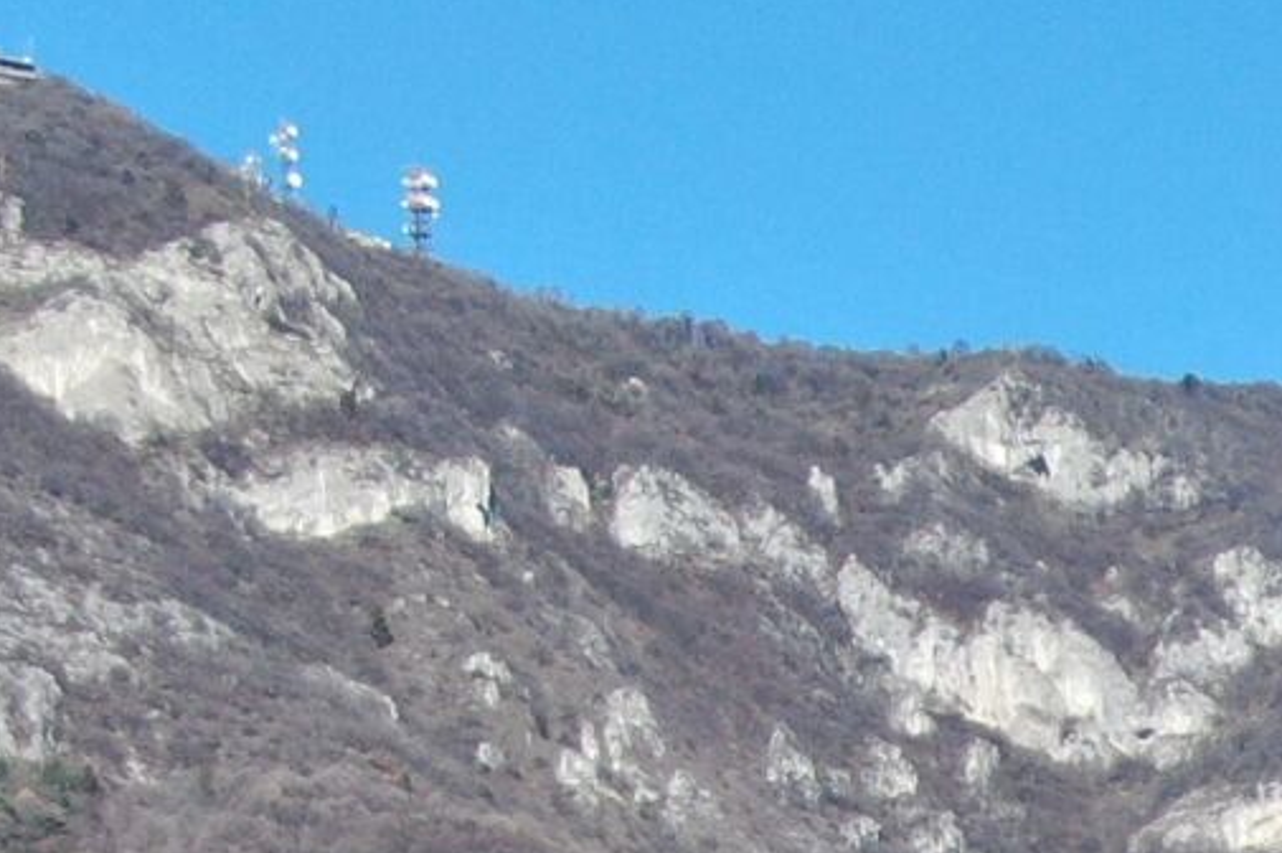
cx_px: 2544
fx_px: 5445
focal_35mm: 153
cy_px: 1975
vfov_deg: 8.3
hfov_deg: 12.0
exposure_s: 1/800
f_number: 3
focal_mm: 5.11
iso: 100
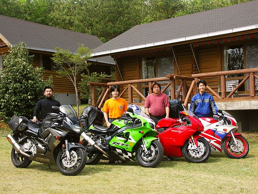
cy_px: 97
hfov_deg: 36.8
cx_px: 129
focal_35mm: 52
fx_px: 388
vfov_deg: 28.0
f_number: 5
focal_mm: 13.5
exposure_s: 1/160
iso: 50
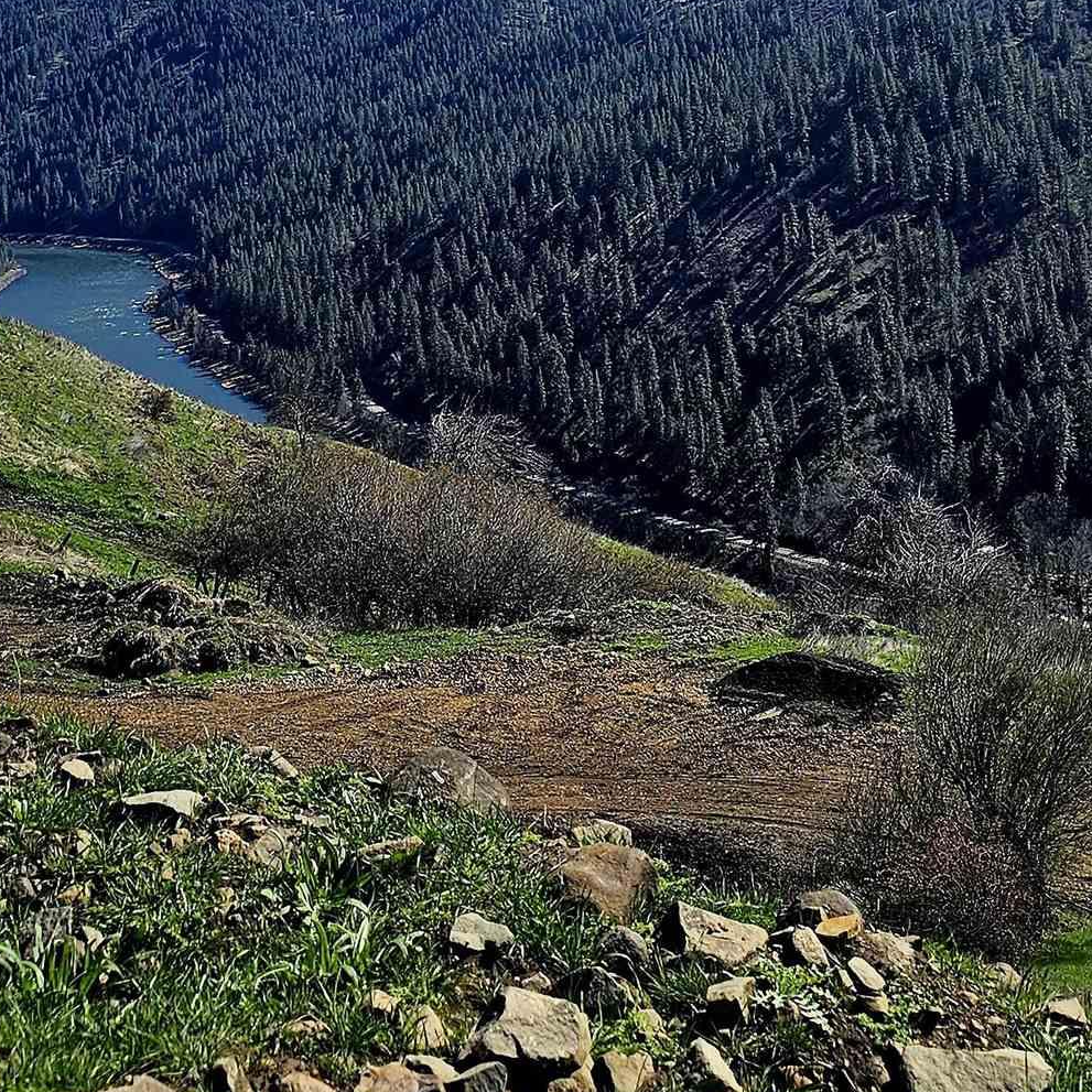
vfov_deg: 26.0
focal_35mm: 63
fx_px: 2248
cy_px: 25
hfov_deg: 27.3
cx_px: 565
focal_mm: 6.3
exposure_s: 1/833
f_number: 1.7
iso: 10
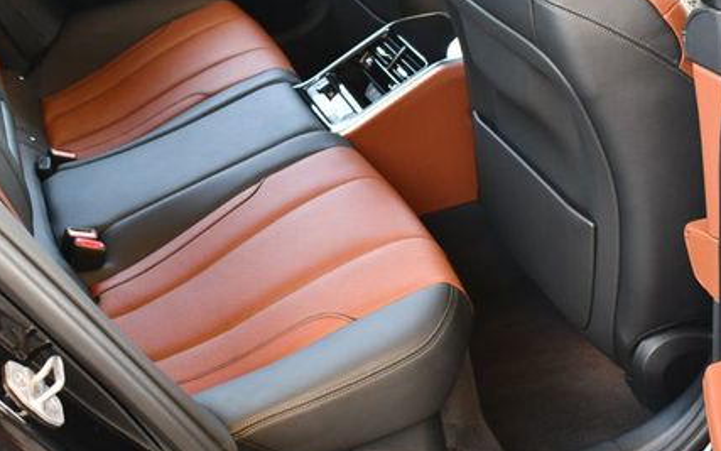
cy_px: 126
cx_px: 282
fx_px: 1081
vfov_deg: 23.4
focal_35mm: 55
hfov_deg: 36.7
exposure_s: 1/125
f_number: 3.5
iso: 900
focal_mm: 18
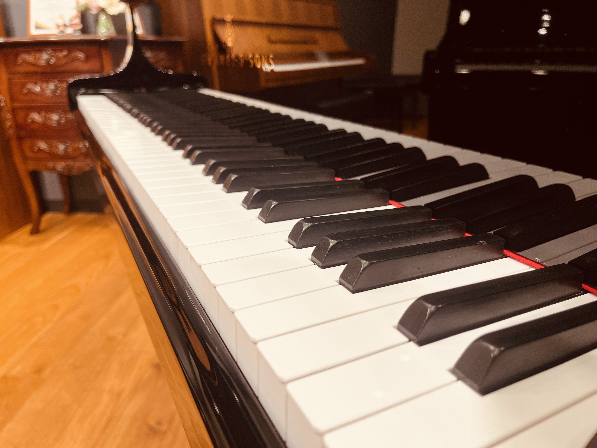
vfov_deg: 53.1
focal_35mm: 26
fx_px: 448
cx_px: 298
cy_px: 224
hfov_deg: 67.3
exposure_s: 1/120
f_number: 1.6
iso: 64
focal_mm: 5.1
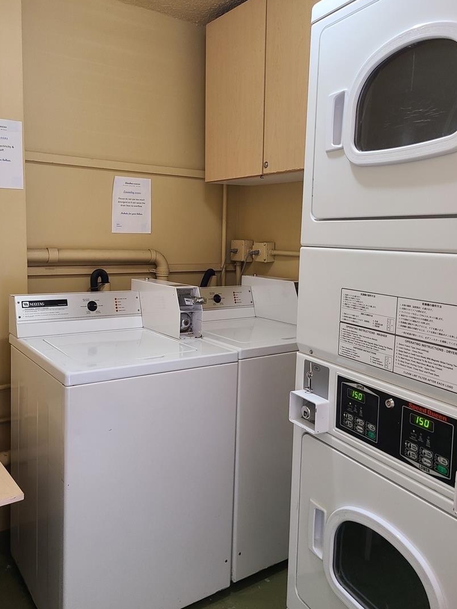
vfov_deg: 61.7
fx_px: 510
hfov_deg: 48.2
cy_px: 298
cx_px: 210
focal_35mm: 29
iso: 200
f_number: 1.8
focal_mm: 5.4
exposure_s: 1/40
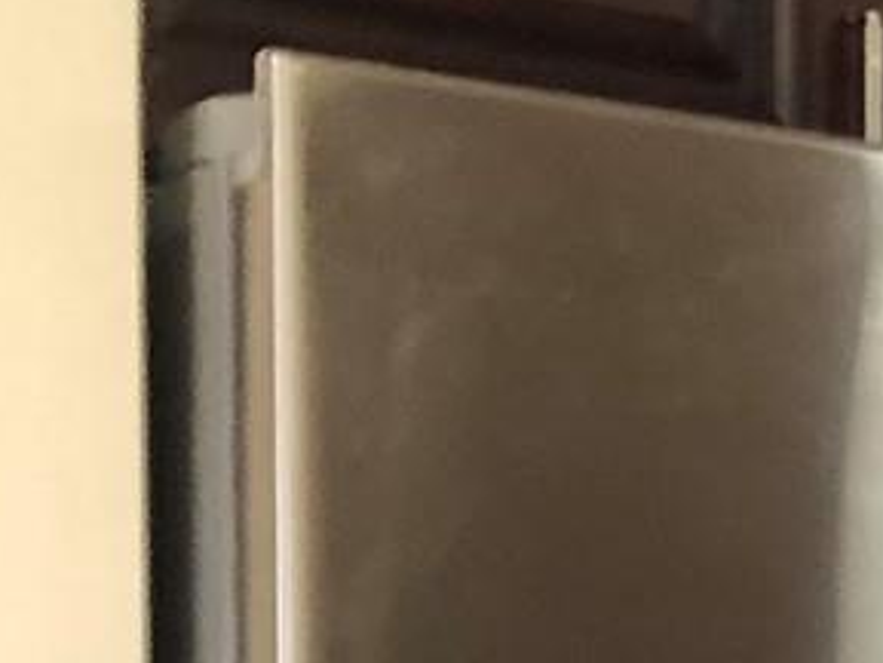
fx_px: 5076
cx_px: 3048
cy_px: 1305
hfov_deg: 7.9
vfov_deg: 7.2
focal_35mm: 199
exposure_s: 1/15
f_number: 1.8
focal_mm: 4
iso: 50
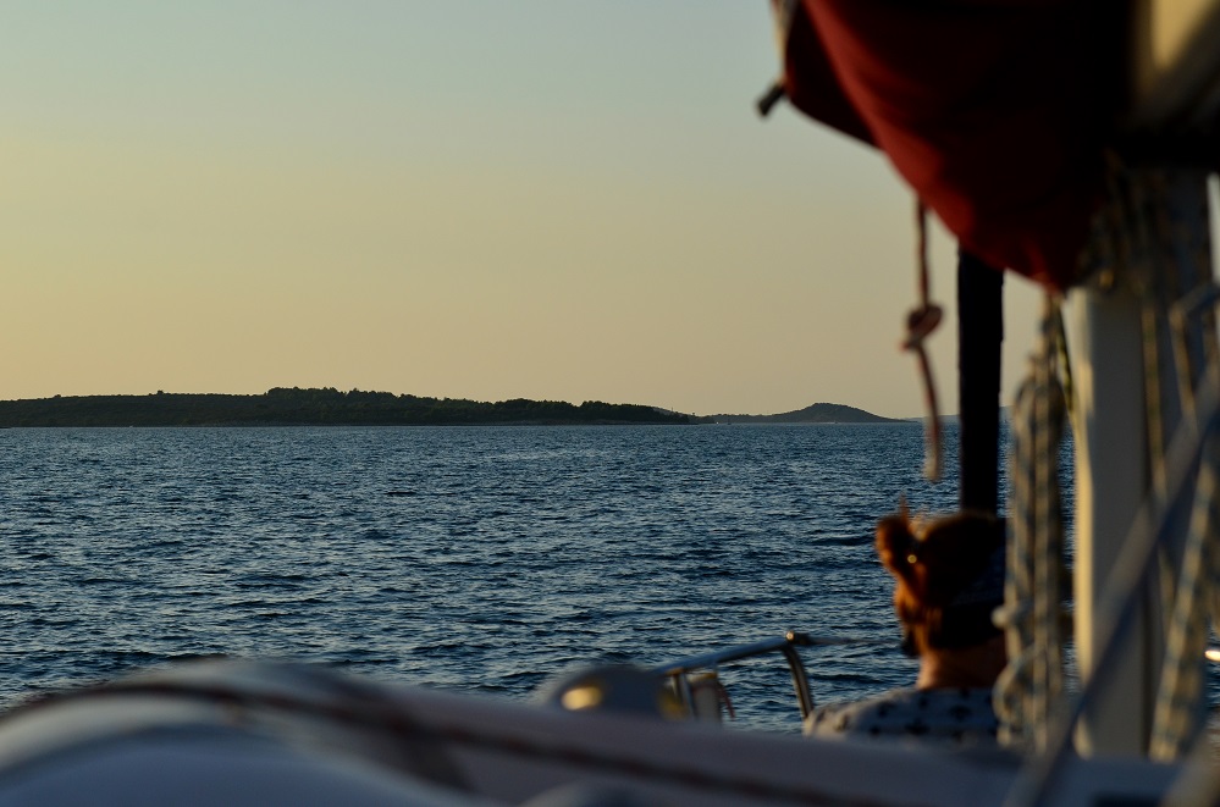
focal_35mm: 105
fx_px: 3550
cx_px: 610
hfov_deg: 19.5
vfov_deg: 13.0
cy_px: 404
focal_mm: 70
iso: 400
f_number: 6.3
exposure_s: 1/2000
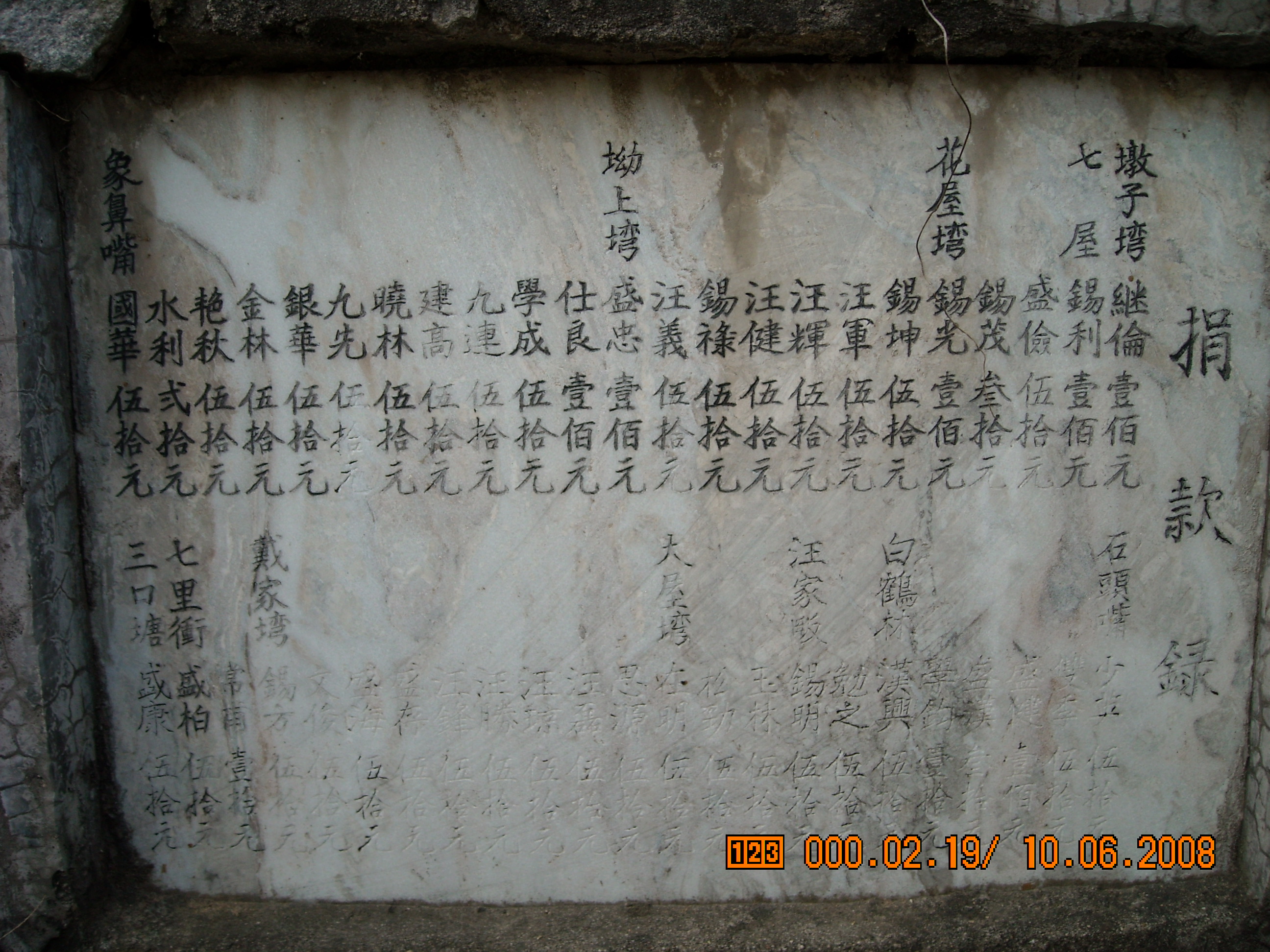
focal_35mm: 35
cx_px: 635
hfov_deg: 52.6
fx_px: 1284
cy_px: 476
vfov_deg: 40.7
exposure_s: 1/250
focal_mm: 5.7
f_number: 2.8
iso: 64
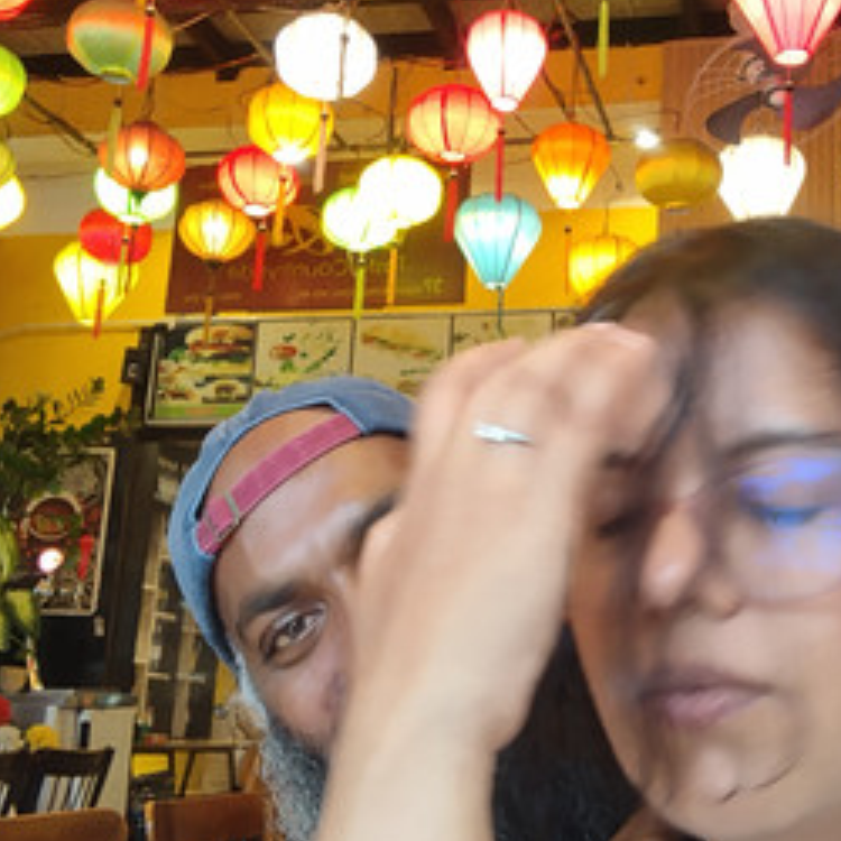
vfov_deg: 36.5
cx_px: 574
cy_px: 303
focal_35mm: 46
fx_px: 1264
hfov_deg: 36.3
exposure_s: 1/33.3
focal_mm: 2.79
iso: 125
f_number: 2
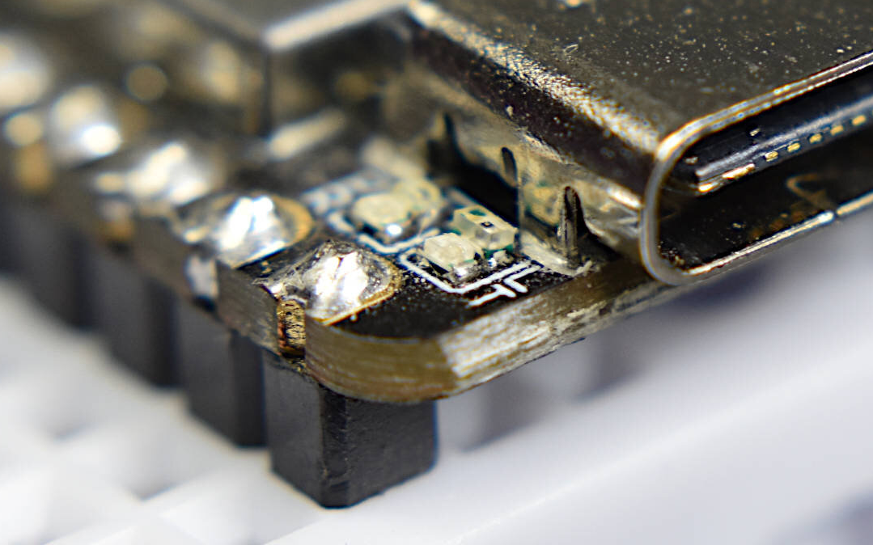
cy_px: 126
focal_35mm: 163
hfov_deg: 12.8
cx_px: 767
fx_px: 3878
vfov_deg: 8.0
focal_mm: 46
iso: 320
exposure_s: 1/60
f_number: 8
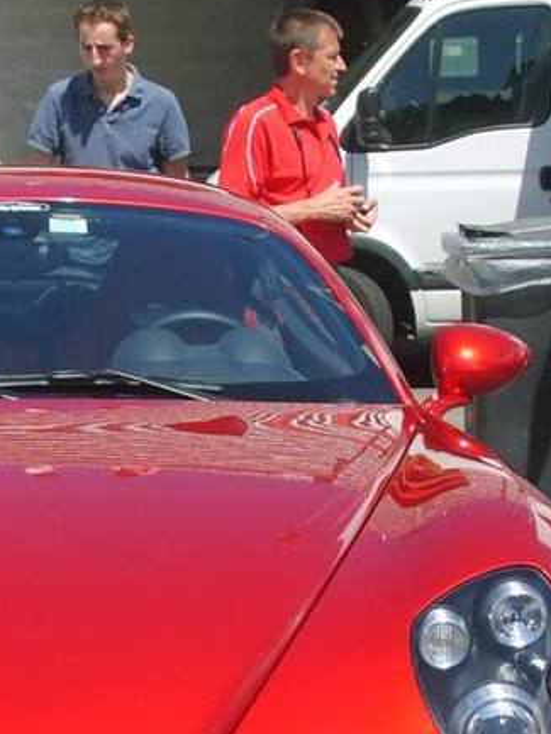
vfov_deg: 16.3
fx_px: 2546
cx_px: -3
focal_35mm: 120
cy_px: 605
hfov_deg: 12.2
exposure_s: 1/750
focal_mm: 8.7
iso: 50
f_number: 3.3
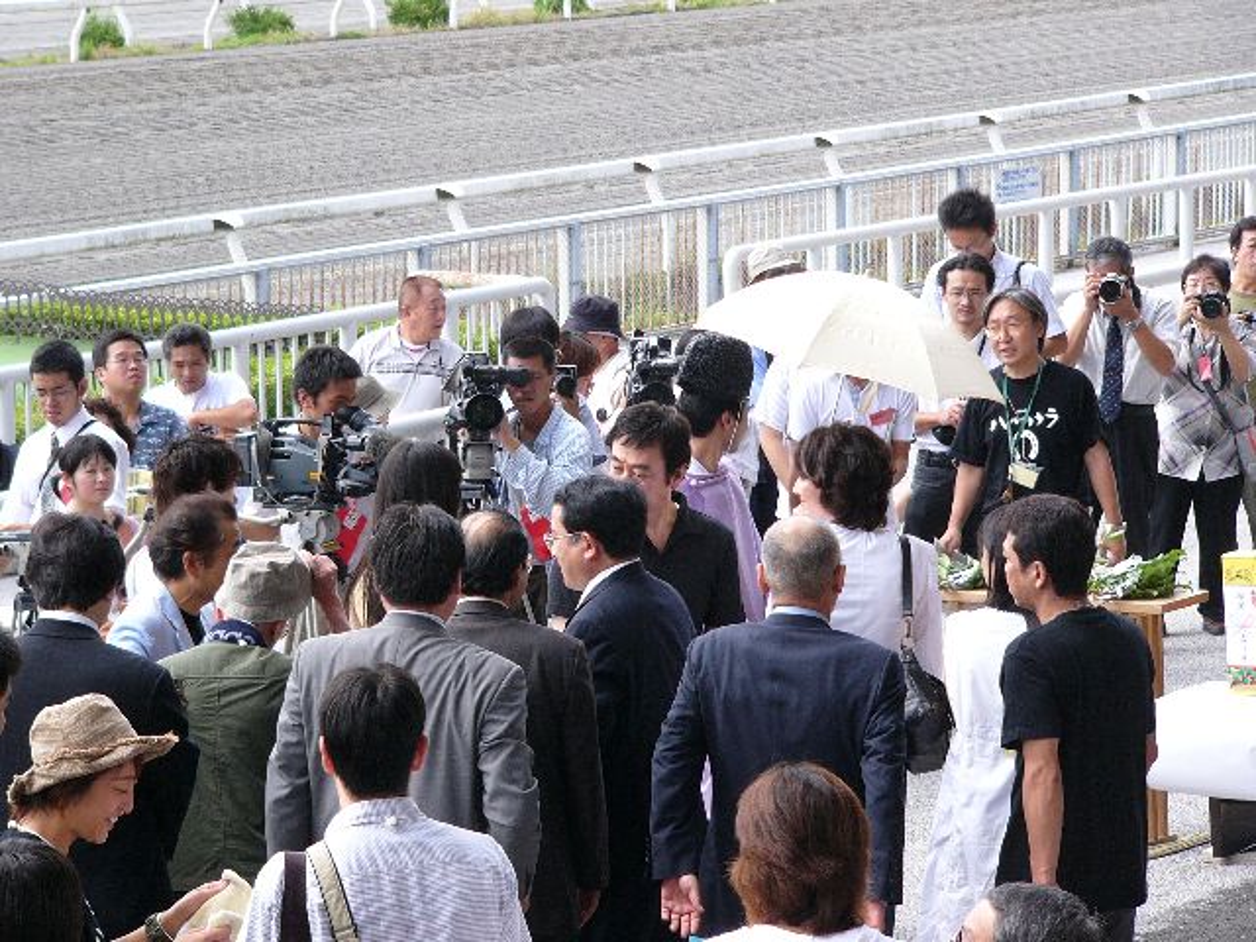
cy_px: 471
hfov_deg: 14.0
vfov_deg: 10.5
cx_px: 628
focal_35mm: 141
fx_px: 5116
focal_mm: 23.5
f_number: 2.8
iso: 100
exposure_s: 1/500
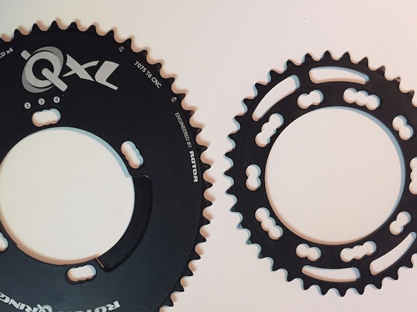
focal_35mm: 39
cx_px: 186
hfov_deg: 47.8
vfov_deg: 36.7
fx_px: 470
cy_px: 184
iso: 250
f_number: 2.2
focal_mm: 4.15
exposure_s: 1/20
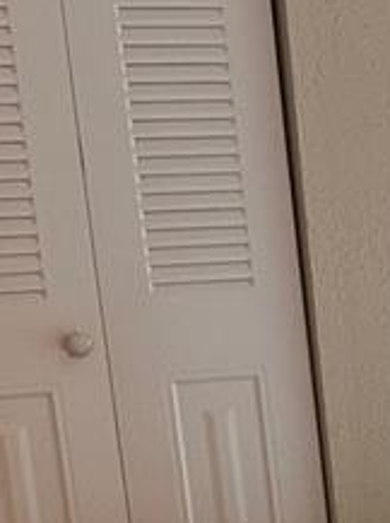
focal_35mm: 133
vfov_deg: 14.2
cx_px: 811
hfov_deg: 10.2
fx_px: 2004
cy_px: 711
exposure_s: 1/60
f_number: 1.78
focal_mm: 6.86
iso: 160
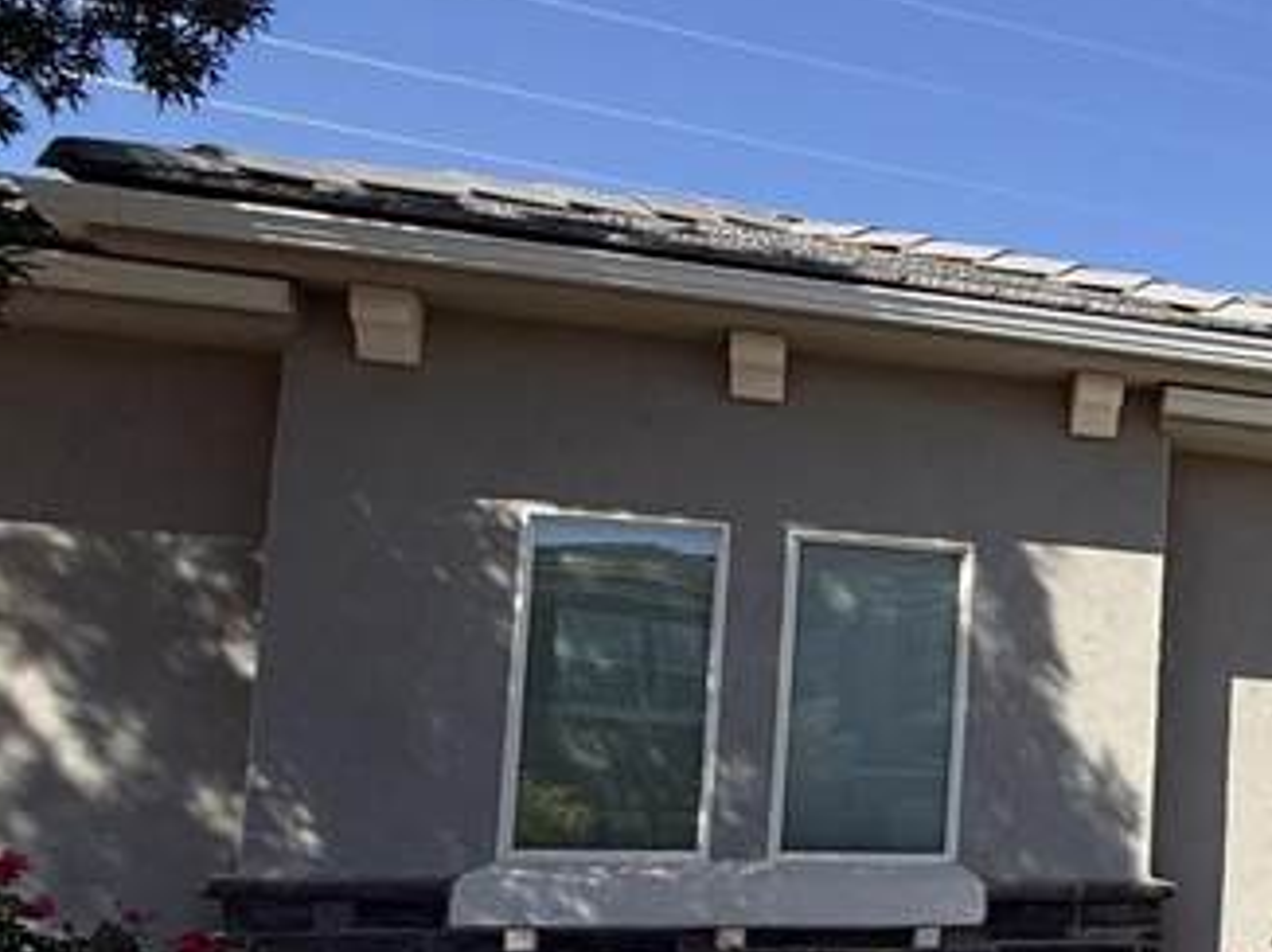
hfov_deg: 24.3
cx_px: 2056
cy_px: 718
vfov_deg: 26.2
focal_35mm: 55
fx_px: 2020
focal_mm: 2.22
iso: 50
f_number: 2.2
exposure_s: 1/2611
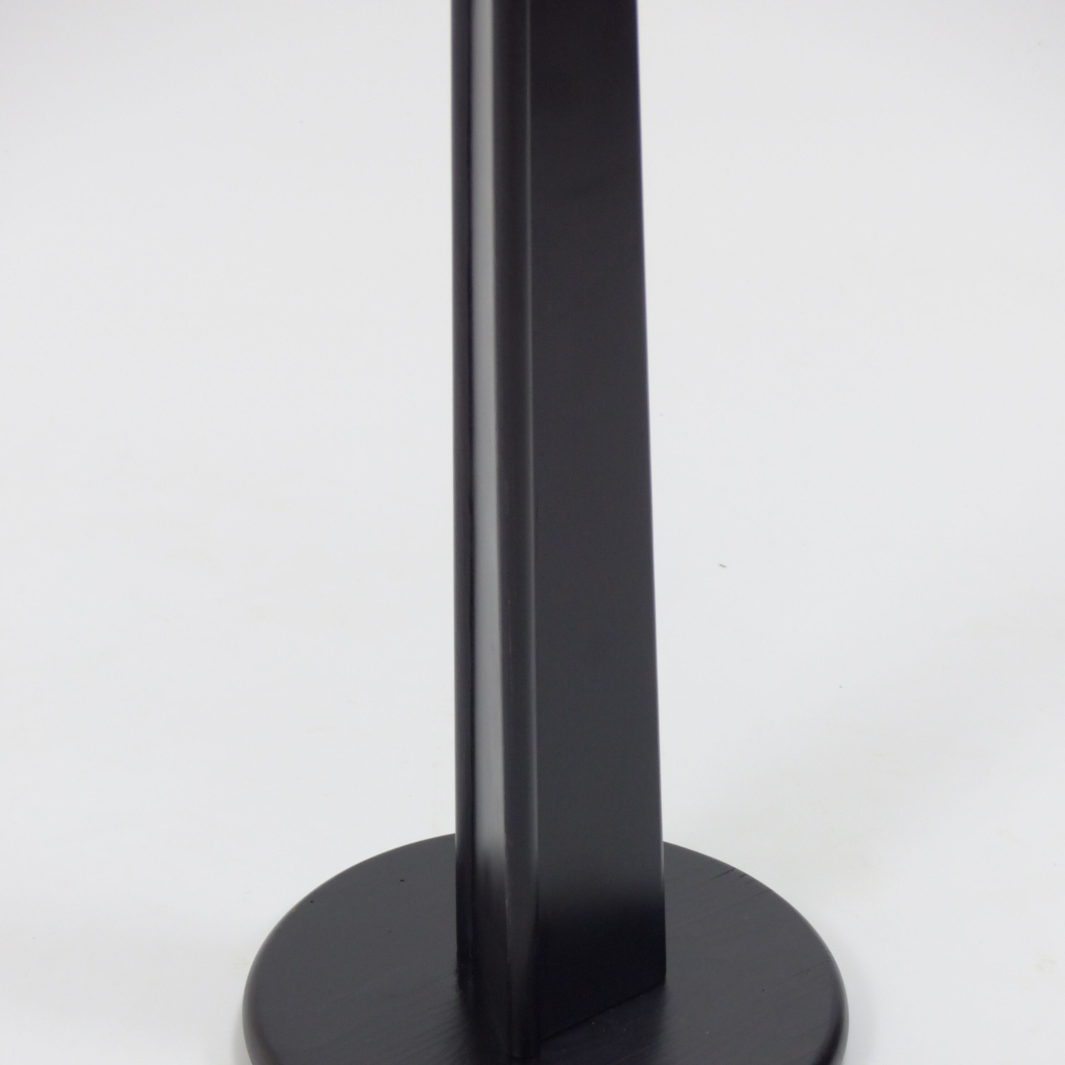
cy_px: 703
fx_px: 4212
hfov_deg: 14.4
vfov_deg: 14.4
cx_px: 536
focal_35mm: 121
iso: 100
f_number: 2.8
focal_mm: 18.3
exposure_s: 1/20
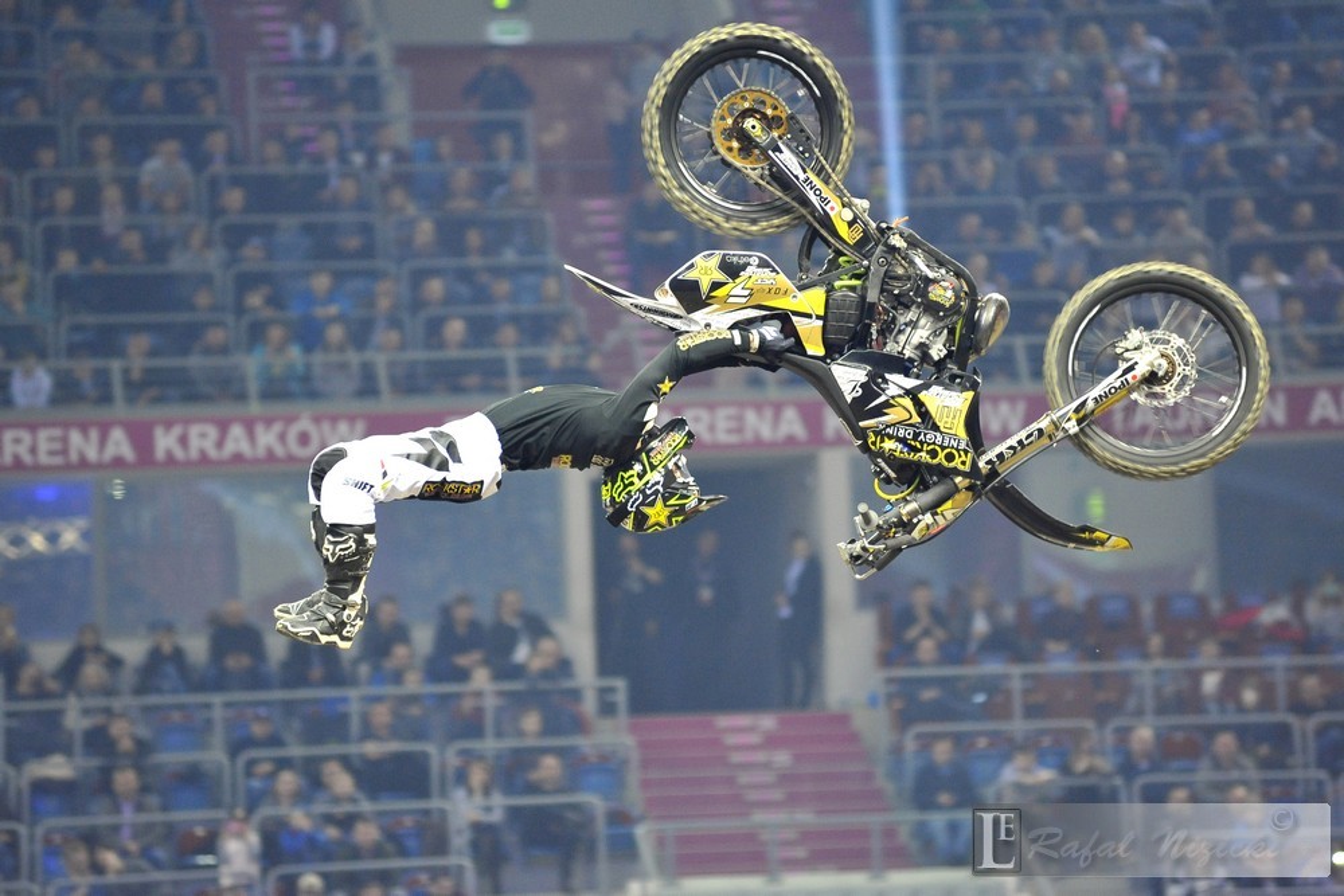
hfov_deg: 11.1
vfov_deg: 7.4
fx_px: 6907
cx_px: 672
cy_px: 448
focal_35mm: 185
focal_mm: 185
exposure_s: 1/500
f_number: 3.5
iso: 3200
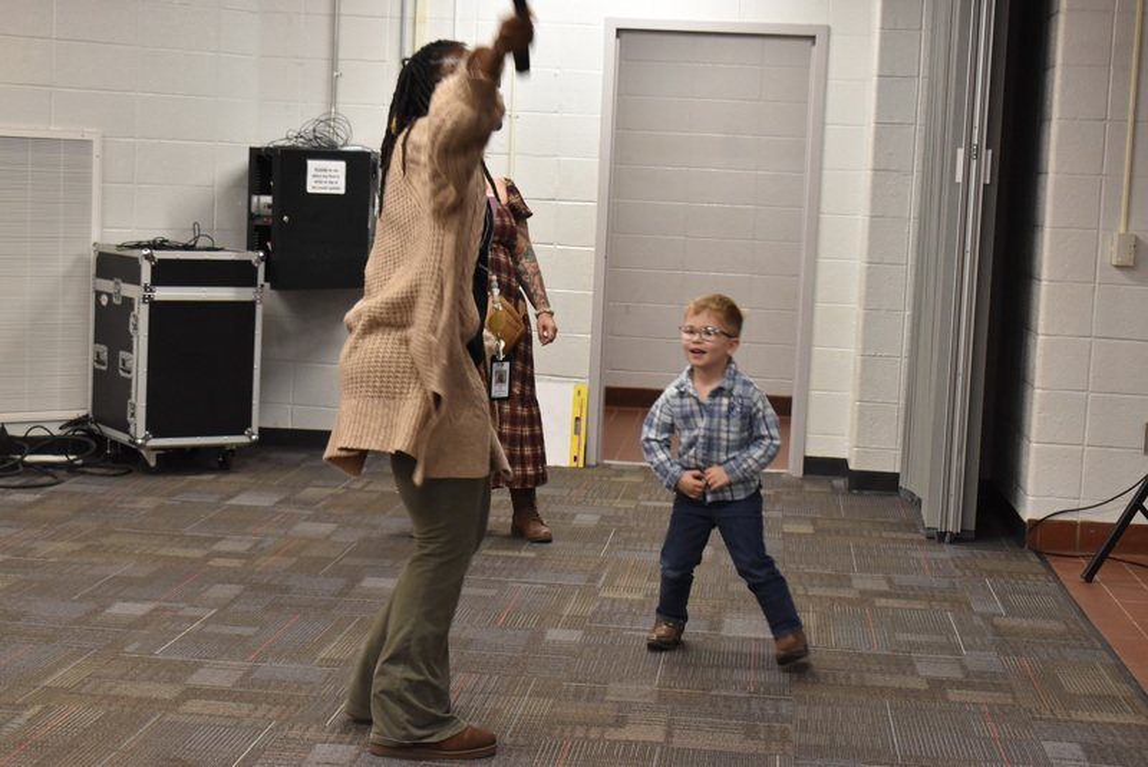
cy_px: 384
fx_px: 1914
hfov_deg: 33.4
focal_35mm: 60
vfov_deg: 22.6
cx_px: 574
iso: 1100
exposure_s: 1/60
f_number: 7.1
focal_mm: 40
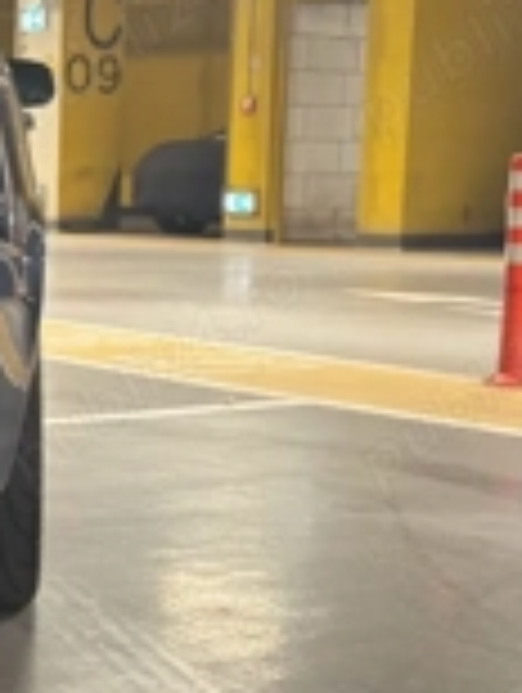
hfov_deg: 14.9
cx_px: -104
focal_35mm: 96
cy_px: 428
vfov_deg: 20.4
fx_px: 1925
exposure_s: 1/35
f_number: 1.78
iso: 640
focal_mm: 6.76
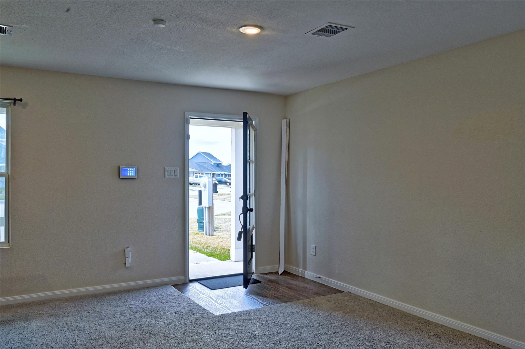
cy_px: 174
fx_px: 408
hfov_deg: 65.5
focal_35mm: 28
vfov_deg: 46.3
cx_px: 262
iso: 400
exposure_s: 1/60
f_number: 8
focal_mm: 28
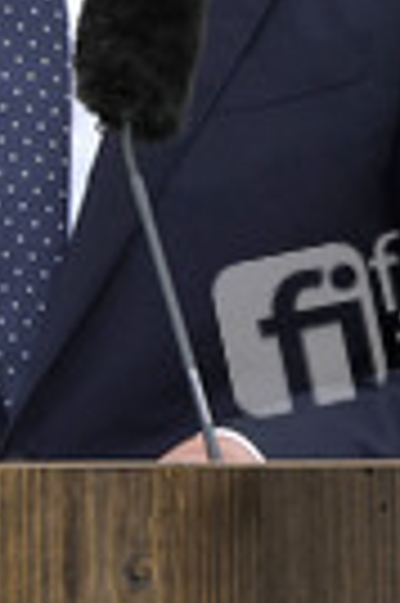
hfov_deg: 1.1
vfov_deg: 1.7
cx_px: 36
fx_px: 19950
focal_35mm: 1194
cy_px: 86
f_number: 5.6
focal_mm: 400
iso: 500
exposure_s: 1/640
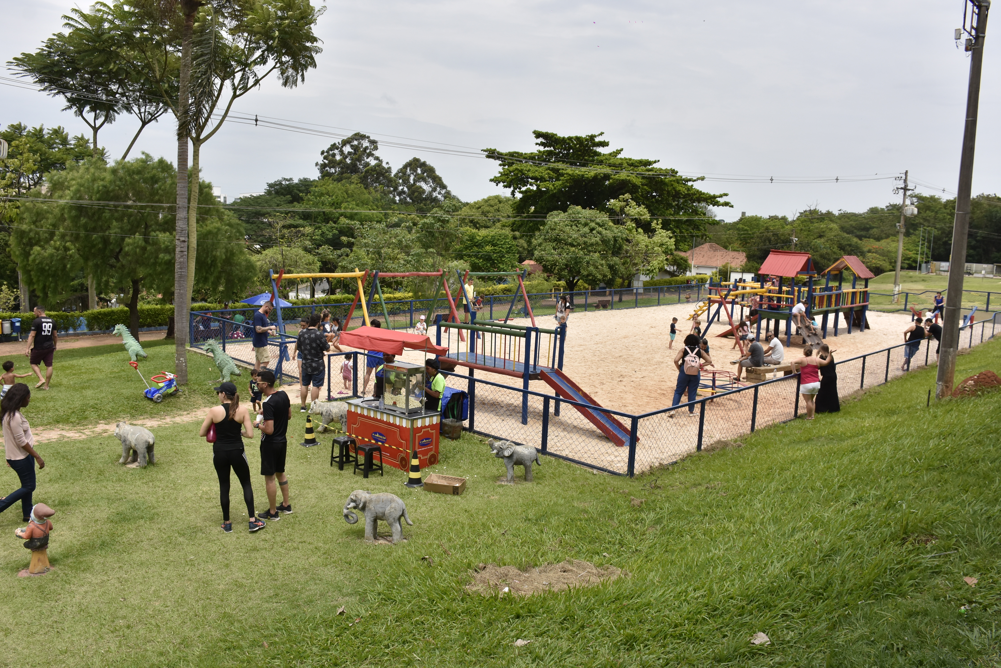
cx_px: 500
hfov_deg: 67.4
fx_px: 751
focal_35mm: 27
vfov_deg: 48.0
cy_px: 334
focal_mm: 18
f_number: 7.1
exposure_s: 1/1000
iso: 200
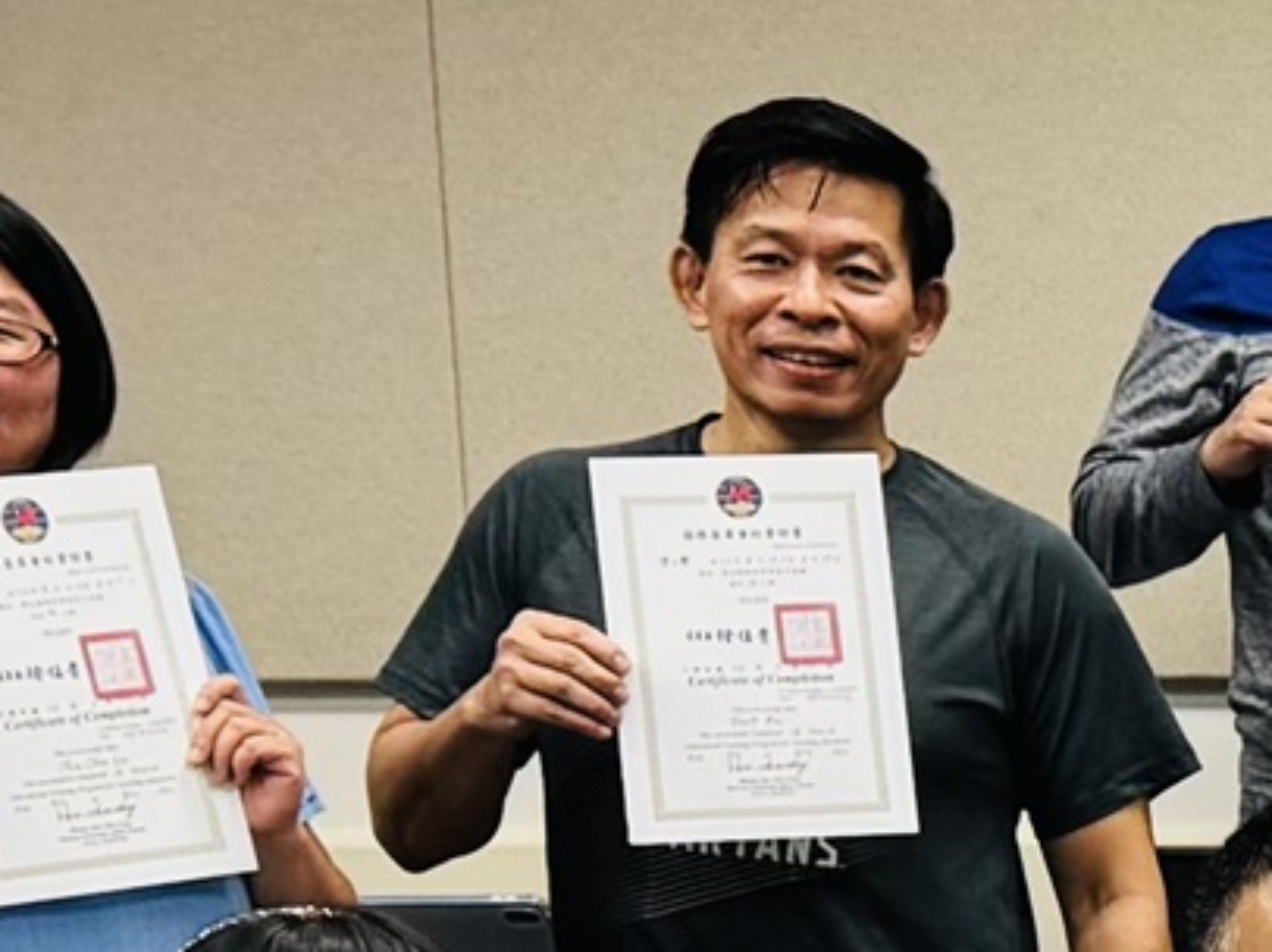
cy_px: 1506
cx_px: 3189
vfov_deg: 8.5
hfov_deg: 10.0
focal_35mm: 169
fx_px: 6206
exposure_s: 1/60
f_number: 1.78
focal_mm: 6.76
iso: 160
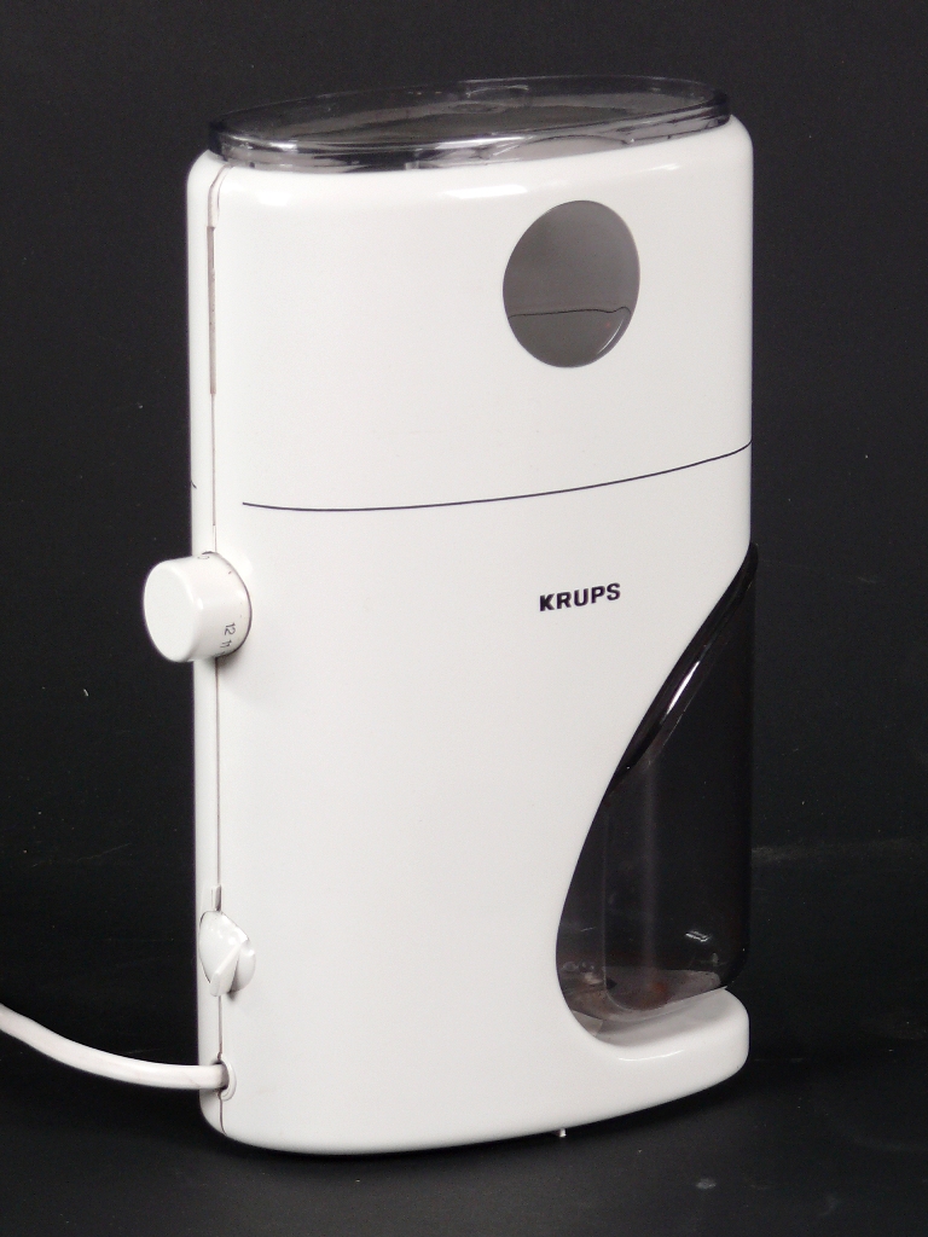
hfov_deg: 6.5
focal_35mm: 228
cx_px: 464
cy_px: 618
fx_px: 8150
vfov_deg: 8.7
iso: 100
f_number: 4
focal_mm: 33.9
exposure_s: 1/30
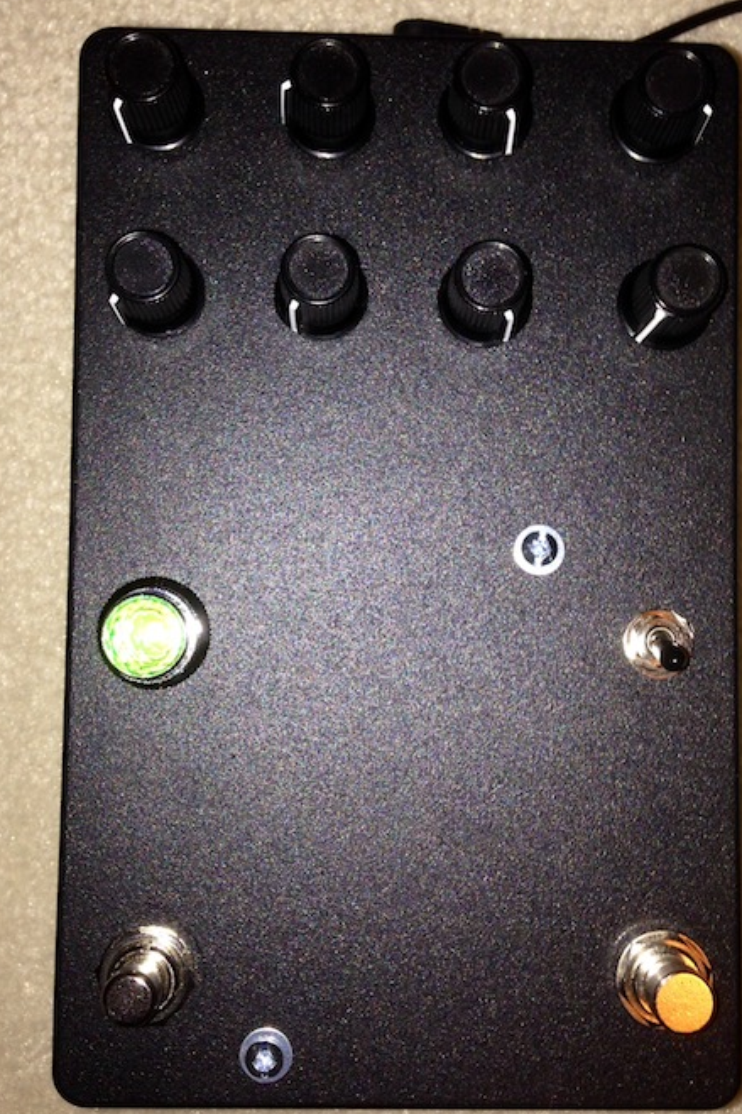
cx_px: 397
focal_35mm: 40
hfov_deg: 33.4
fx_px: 1237
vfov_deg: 48.5
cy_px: 541
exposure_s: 1/40
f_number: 2.4
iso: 50
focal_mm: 4.12
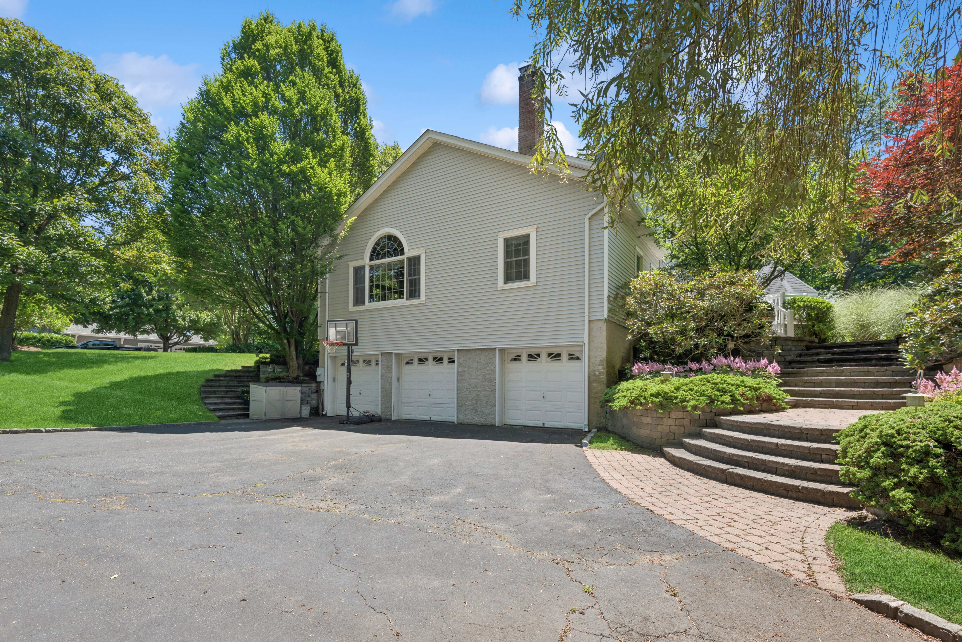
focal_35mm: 16
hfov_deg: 96.7
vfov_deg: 73.8
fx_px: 428
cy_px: 321
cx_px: 481
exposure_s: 1/320
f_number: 9
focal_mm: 16
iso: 200
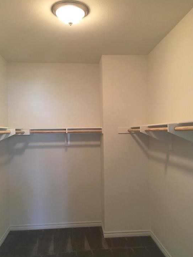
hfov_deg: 45.5
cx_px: 96
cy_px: 135
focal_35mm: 31
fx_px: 230
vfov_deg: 58.3
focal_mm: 4.15
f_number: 2.2
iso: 100
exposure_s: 1/17
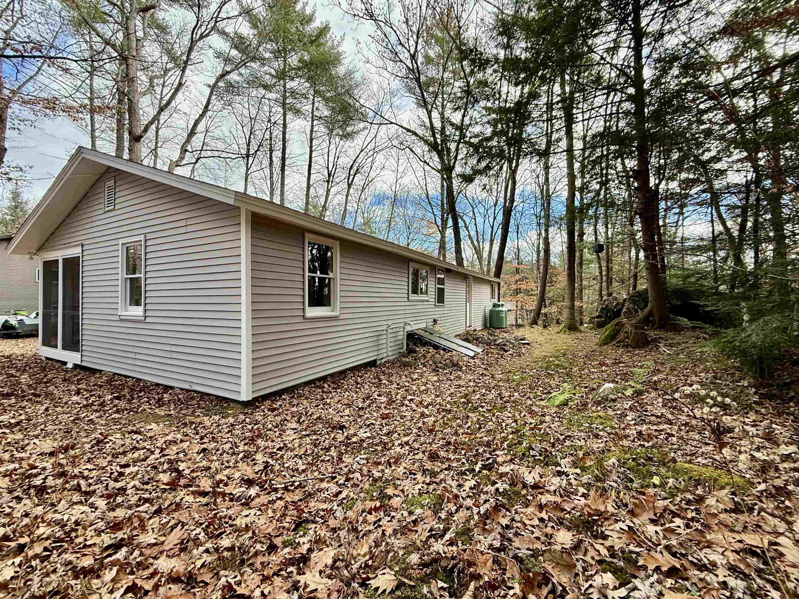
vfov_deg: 85.7
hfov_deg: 102.1
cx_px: 400
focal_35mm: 14
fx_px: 323
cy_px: 300
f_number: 2.2
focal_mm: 2.22
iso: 64
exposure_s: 1/411
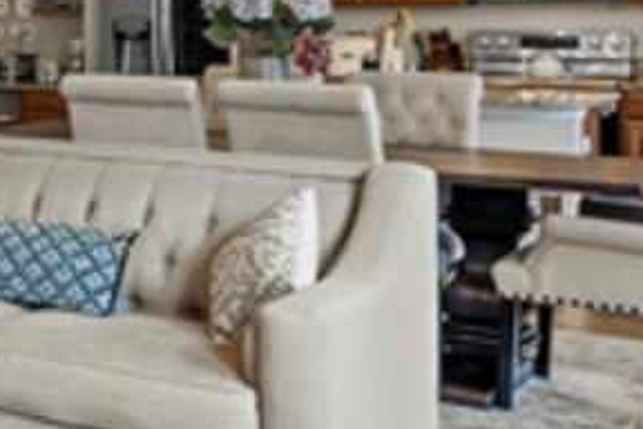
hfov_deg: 20.3
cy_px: 27
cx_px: -514
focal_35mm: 71
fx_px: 1268
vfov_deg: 18.8
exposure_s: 1/5
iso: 500
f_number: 8
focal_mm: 16
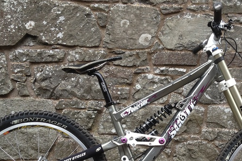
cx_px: 167
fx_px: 390
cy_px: 127
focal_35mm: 58
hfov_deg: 34.1
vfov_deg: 23.1
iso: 50
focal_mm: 4.28
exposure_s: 1/120
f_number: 2.4
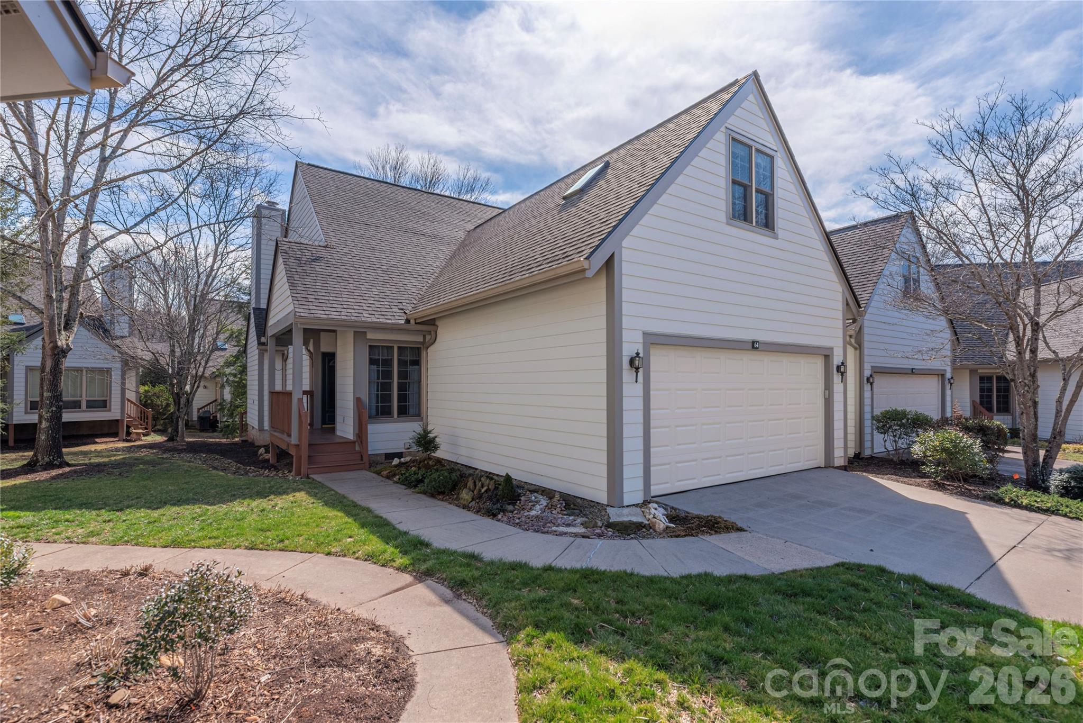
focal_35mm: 17
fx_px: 511
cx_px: 542
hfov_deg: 93.3
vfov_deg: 70.5
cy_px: 362
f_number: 7.1
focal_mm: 17
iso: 320
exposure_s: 1/3200
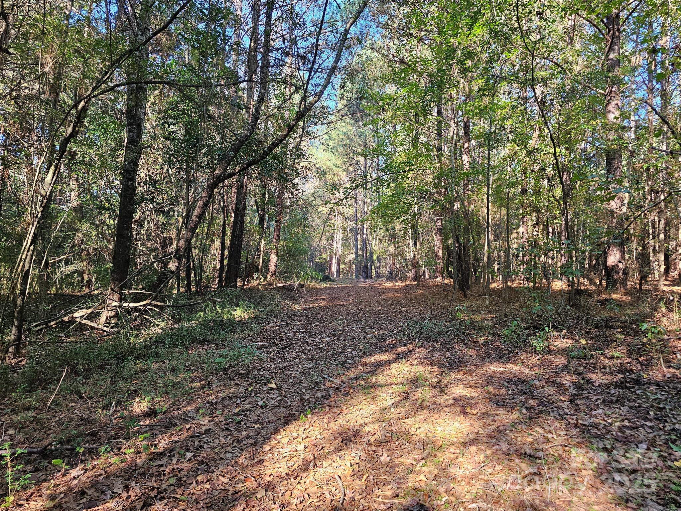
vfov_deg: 58.9
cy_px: 256
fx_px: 452
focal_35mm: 23
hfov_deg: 73.9
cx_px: 340
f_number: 1.7
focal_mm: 6.3
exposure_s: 1/182
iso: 200
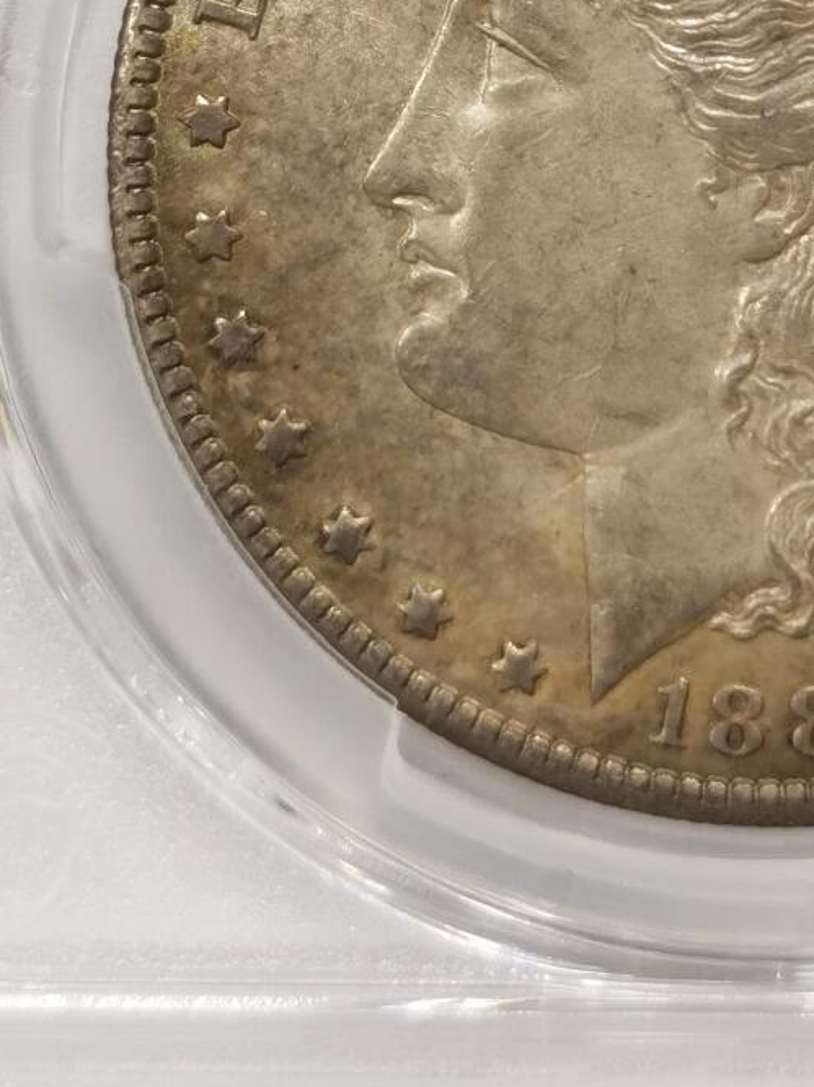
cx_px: 778
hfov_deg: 10.1
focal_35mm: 146
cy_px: -253
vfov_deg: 13.1
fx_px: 4581
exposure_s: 1/100
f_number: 16
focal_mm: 5.56
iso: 125
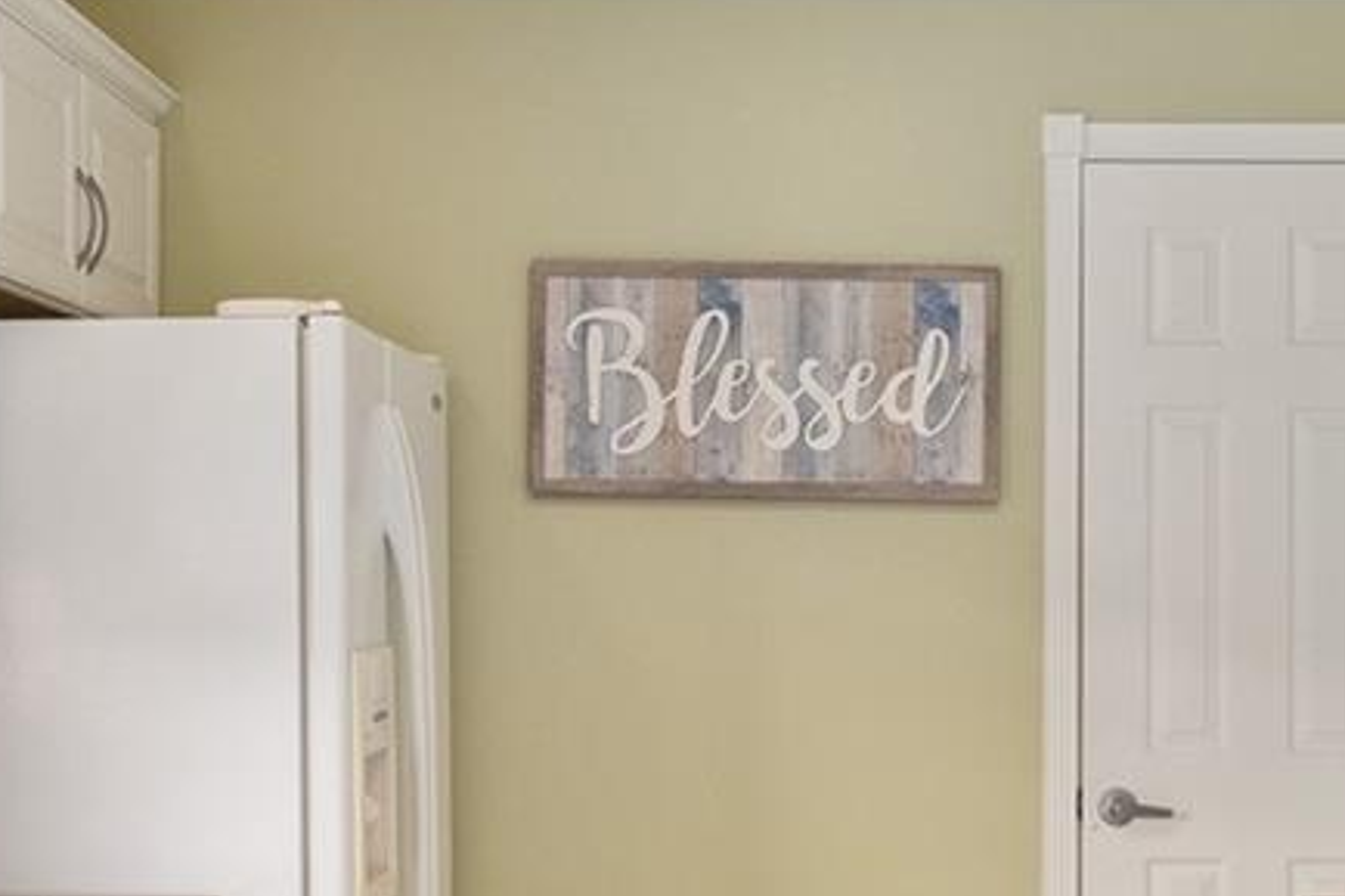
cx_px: 750
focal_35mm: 59
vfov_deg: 22.9
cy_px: 589
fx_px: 2203
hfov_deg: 33.9
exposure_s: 1/25
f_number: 8
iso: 320
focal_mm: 16
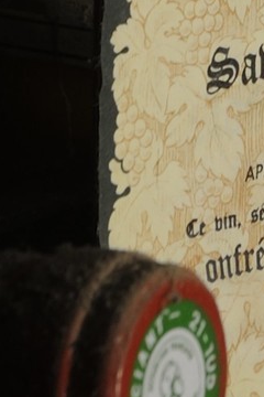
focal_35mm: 467
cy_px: -741
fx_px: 5137
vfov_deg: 4.3
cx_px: 682
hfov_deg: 2.9
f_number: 14
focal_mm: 70
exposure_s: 1/1.25
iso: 200
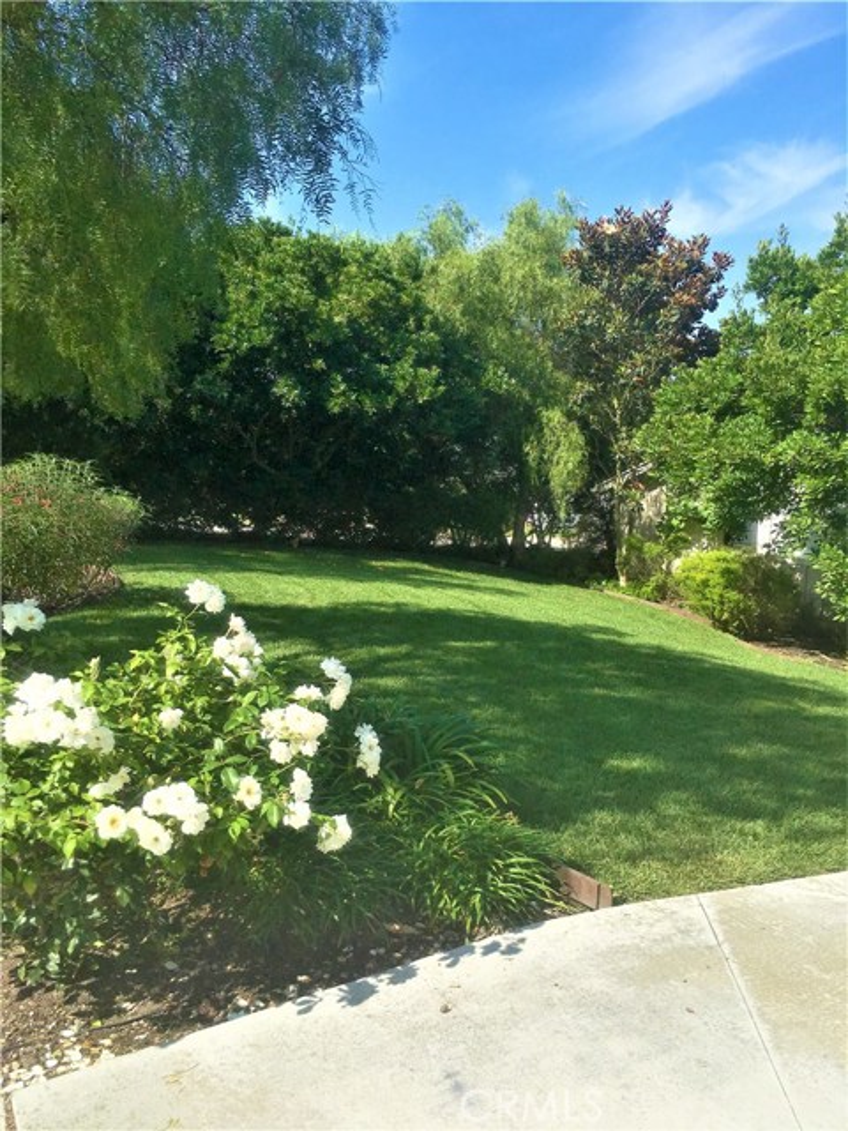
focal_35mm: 29
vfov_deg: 61.7
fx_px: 947
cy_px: 566
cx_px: 424
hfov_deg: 48.2
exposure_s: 1/2849
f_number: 2.2
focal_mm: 4.15
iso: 25
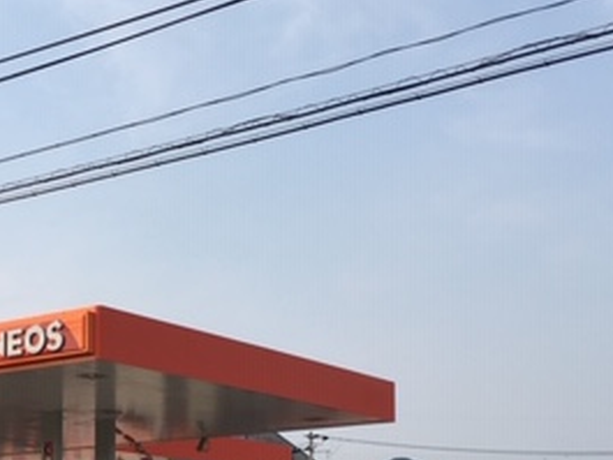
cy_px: 476
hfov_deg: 27.5
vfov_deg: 20.3
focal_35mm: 70
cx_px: 180
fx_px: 1240
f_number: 2.2
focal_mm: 4.15
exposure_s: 1/1202
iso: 25
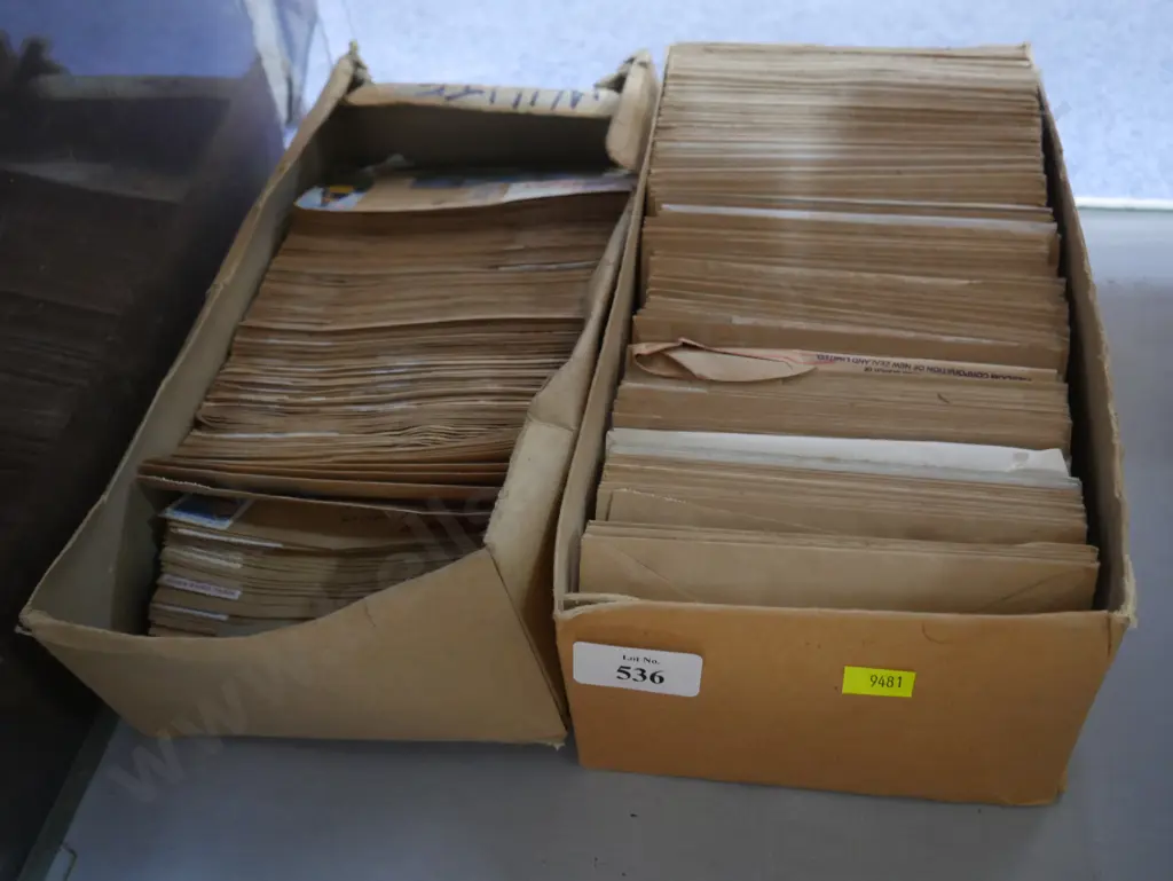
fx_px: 1220
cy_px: 440
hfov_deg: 51.3
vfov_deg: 39.7
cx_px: 586
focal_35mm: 36
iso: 1600
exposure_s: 1/60
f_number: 4
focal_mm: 18
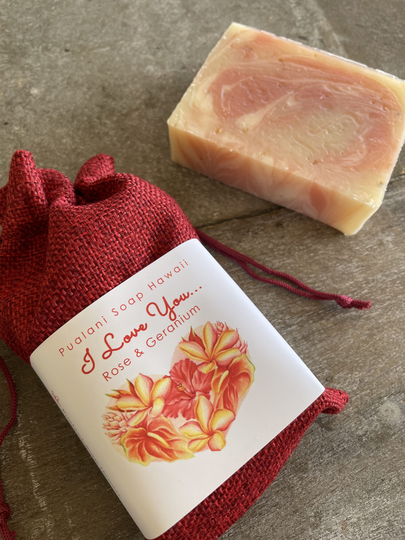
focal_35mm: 26
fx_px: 406
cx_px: 202
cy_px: 270
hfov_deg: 53.1
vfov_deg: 67.3
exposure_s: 1/121
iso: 64
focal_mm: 4.2
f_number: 1.6
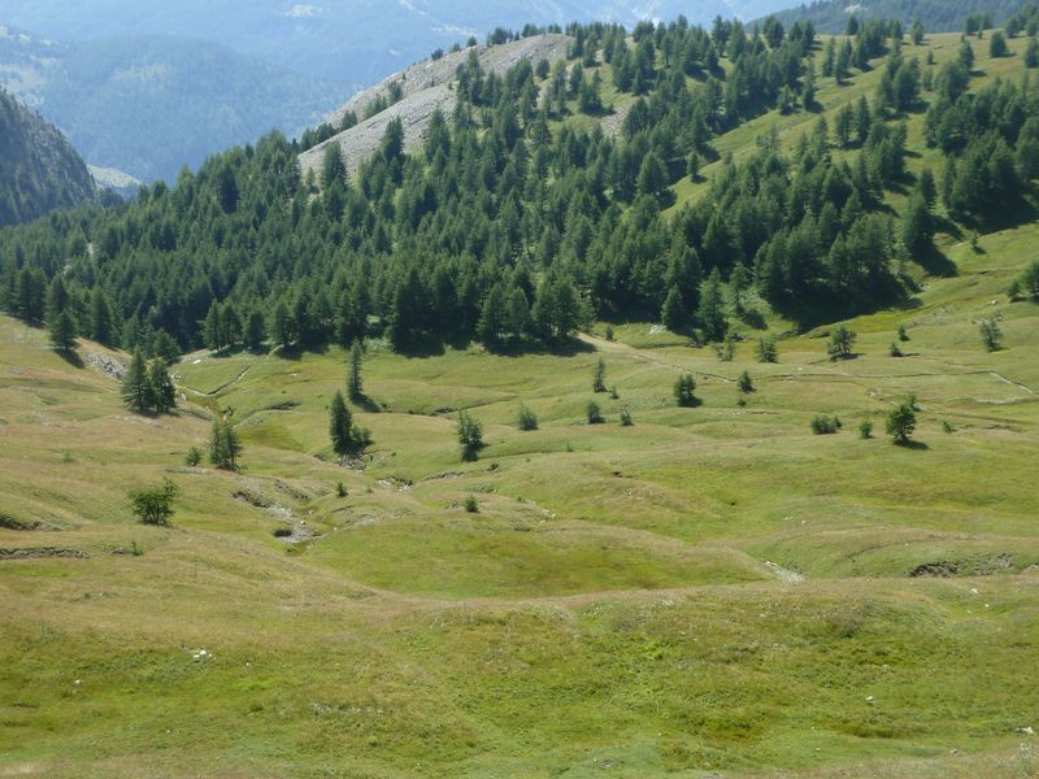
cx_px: 520
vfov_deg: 23.3
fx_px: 1891
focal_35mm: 63
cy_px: 390
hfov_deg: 30.7
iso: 80
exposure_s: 1/250
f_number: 4
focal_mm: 10.3
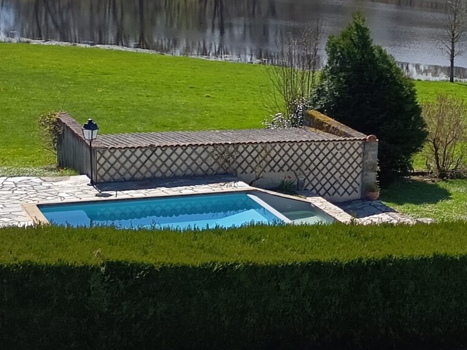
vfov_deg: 18.2
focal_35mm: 81
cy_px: 154
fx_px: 1093
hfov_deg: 20.4
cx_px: 716
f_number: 1.7
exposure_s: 1/639
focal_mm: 5.27
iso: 51
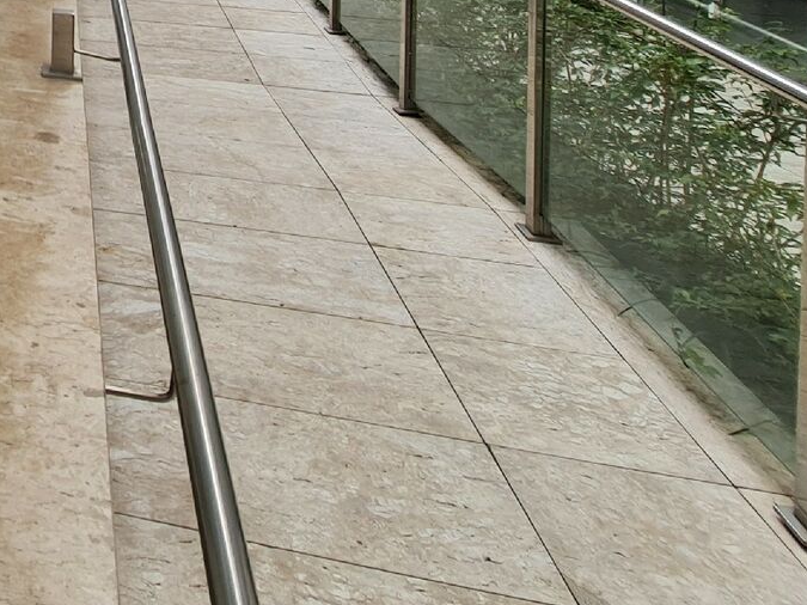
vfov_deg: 30.0
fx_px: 862
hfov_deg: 36.6
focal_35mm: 37
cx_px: -194
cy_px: -198
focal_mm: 2.2
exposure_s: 1/572
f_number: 2.2
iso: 64
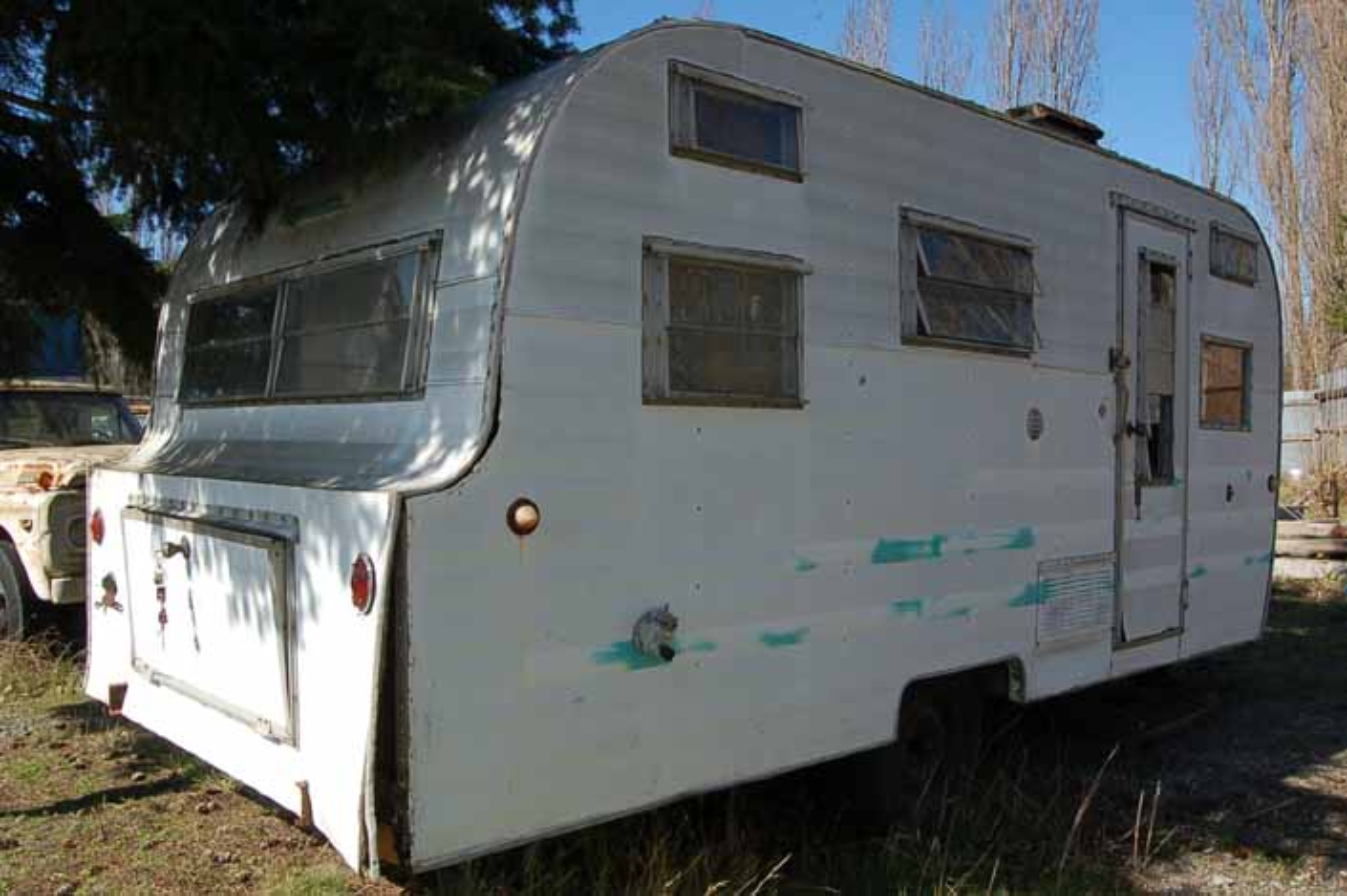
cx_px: 674
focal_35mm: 30
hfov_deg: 62.0
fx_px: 1122
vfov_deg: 43.5
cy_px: 448
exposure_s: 1/60
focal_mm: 20
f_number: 20
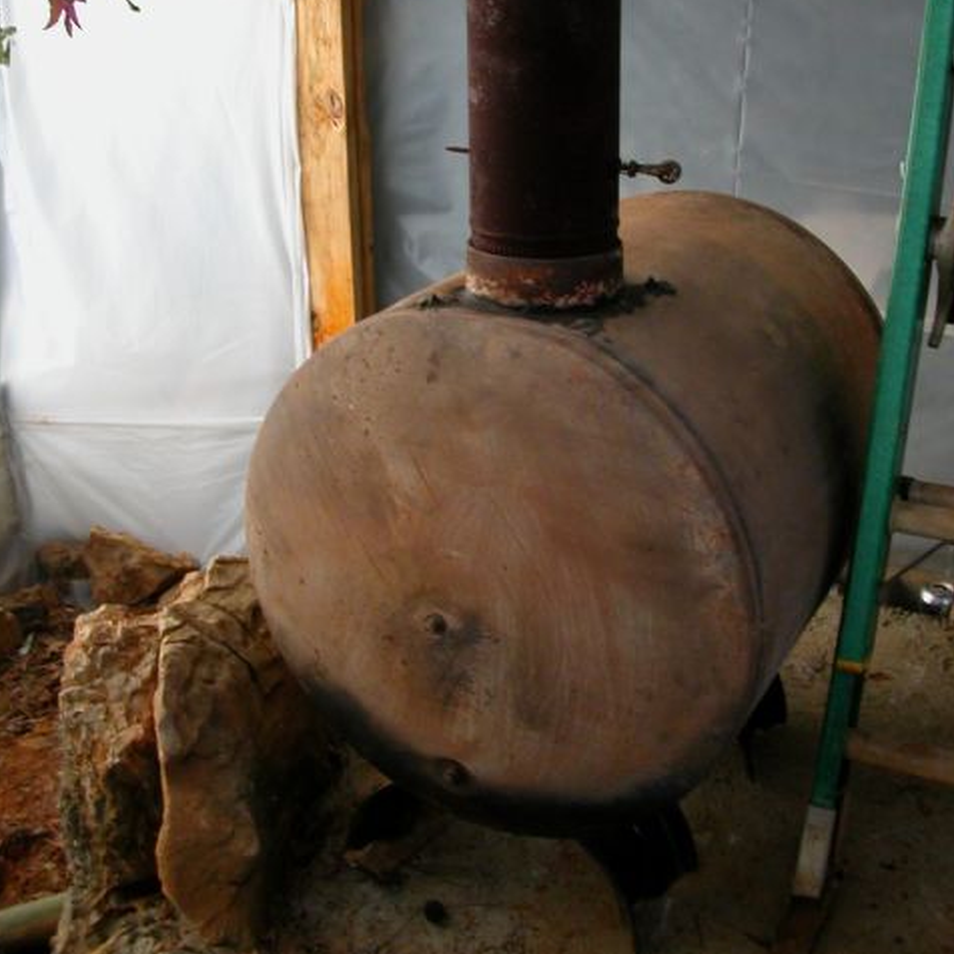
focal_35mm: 44
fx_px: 1372
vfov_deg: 38.1
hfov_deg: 38.3
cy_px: 359
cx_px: 475
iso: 100
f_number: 2.7
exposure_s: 1/99.6
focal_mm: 5.6
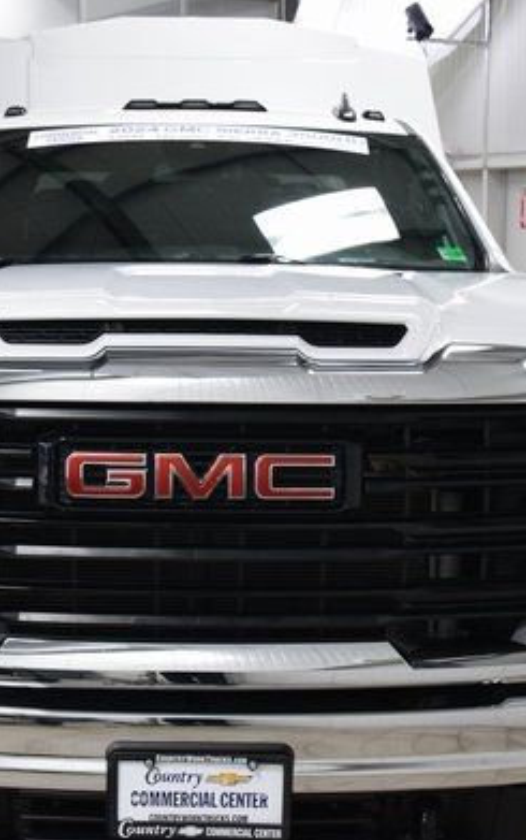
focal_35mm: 65
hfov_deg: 20.0
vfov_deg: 31.5
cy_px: 454
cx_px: 200
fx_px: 1488
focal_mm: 26
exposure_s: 1/60
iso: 1600
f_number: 6.3
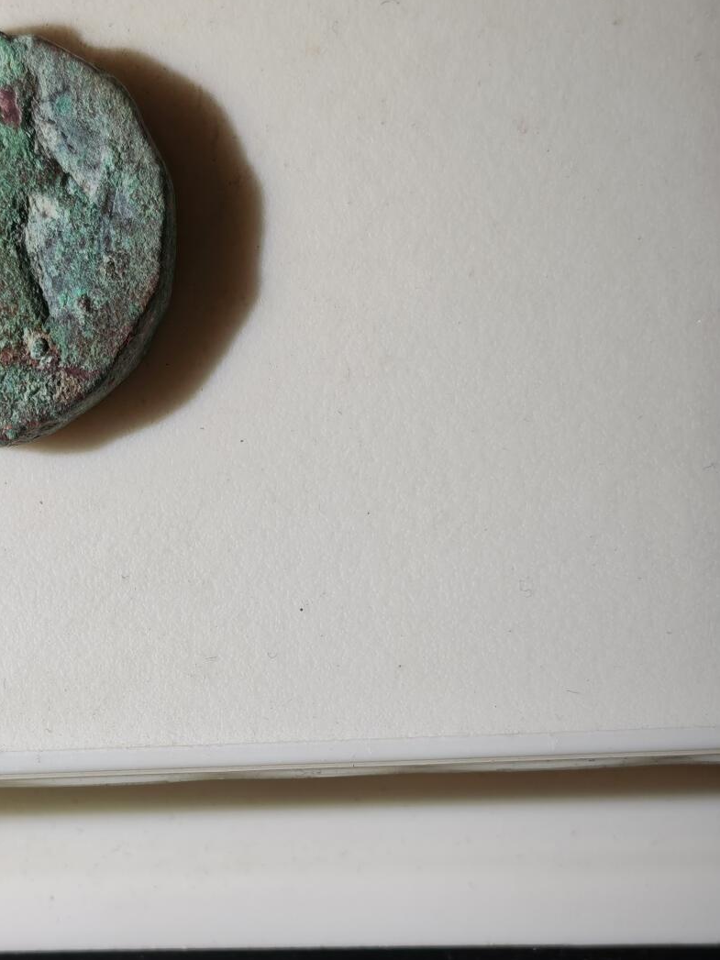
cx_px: 103
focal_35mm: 86
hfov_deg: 17.0
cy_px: 712
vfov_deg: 22.6
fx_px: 2386
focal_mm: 5.85
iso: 50
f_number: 1.63
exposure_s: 1/347
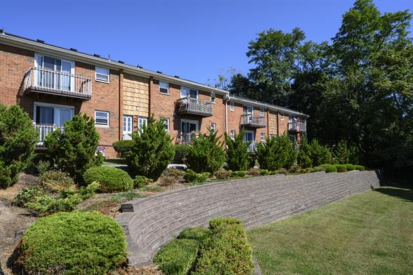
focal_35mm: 22
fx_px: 252
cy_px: 138
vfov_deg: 57.2
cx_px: 206
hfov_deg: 78.6
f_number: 13
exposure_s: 1/125
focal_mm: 22
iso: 100
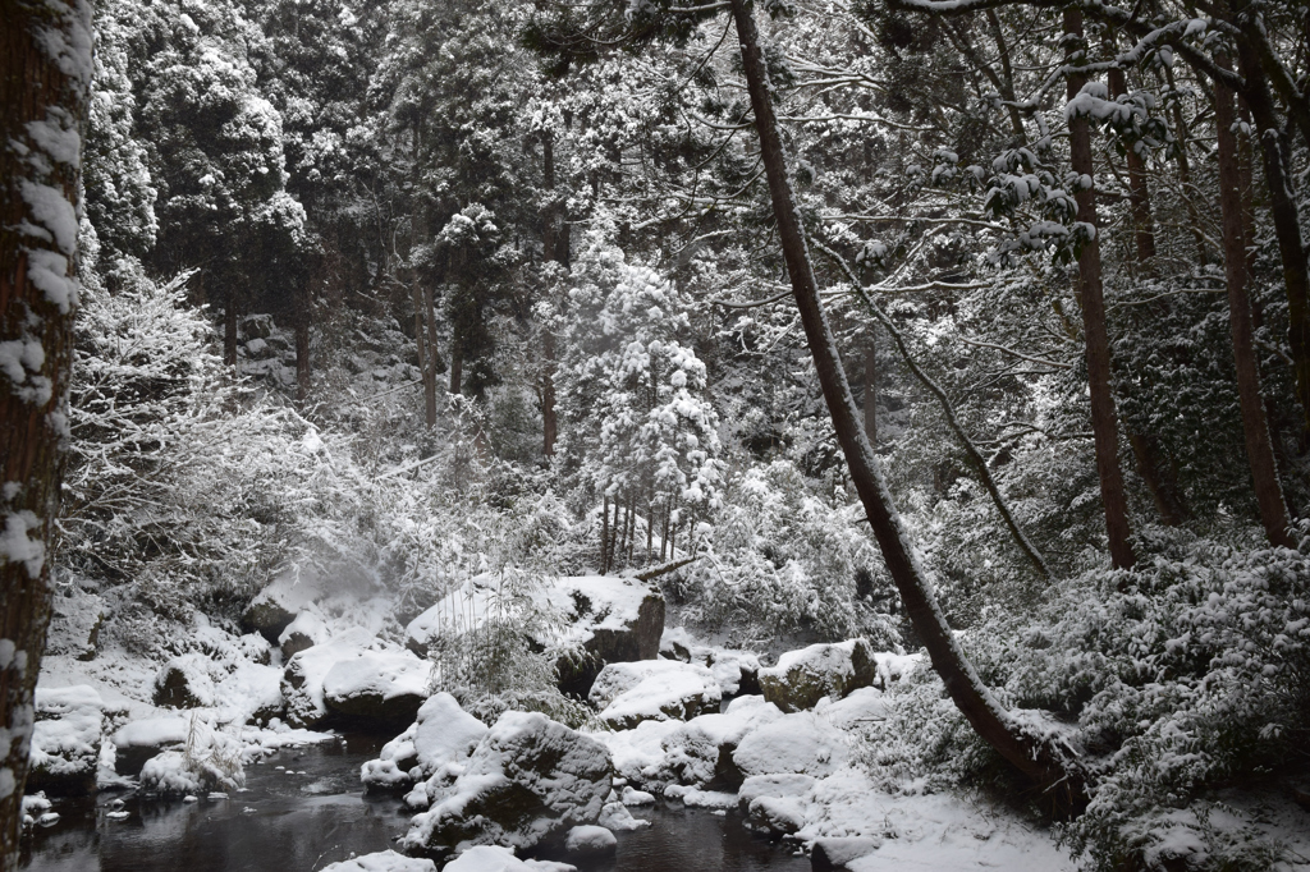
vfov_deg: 39.9
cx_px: 655
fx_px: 1200
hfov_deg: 57.2
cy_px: 436
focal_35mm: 33
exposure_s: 1/50
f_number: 8
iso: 400
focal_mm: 22
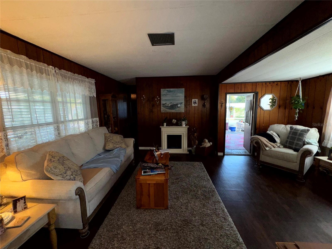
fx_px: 134
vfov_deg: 85.7
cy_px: 124
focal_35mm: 14
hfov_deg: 102.1
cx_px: 166
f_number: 2.2
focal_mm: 2.22
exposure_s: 1/69
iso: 80
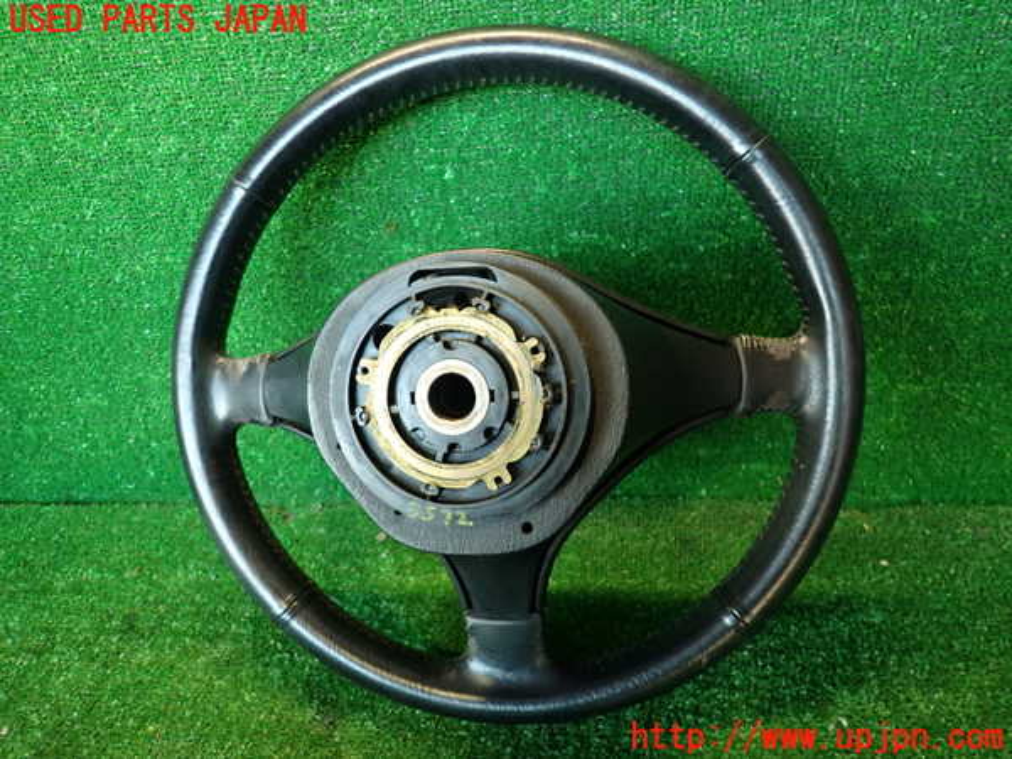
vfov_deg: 54.9
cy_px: 380
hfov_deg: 69.4
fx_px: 731
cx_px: 506
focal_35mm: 25
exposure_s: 1/30
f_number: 2
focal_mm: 4.5
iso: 200
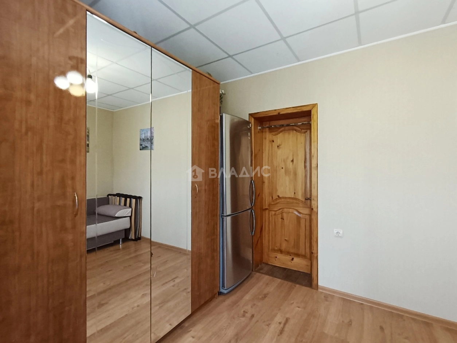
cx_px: 228
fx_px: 224
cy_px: 172
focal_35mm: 17
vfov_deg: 74.7
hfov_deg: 91.0
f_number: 2.2
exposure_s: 1/60
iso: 838
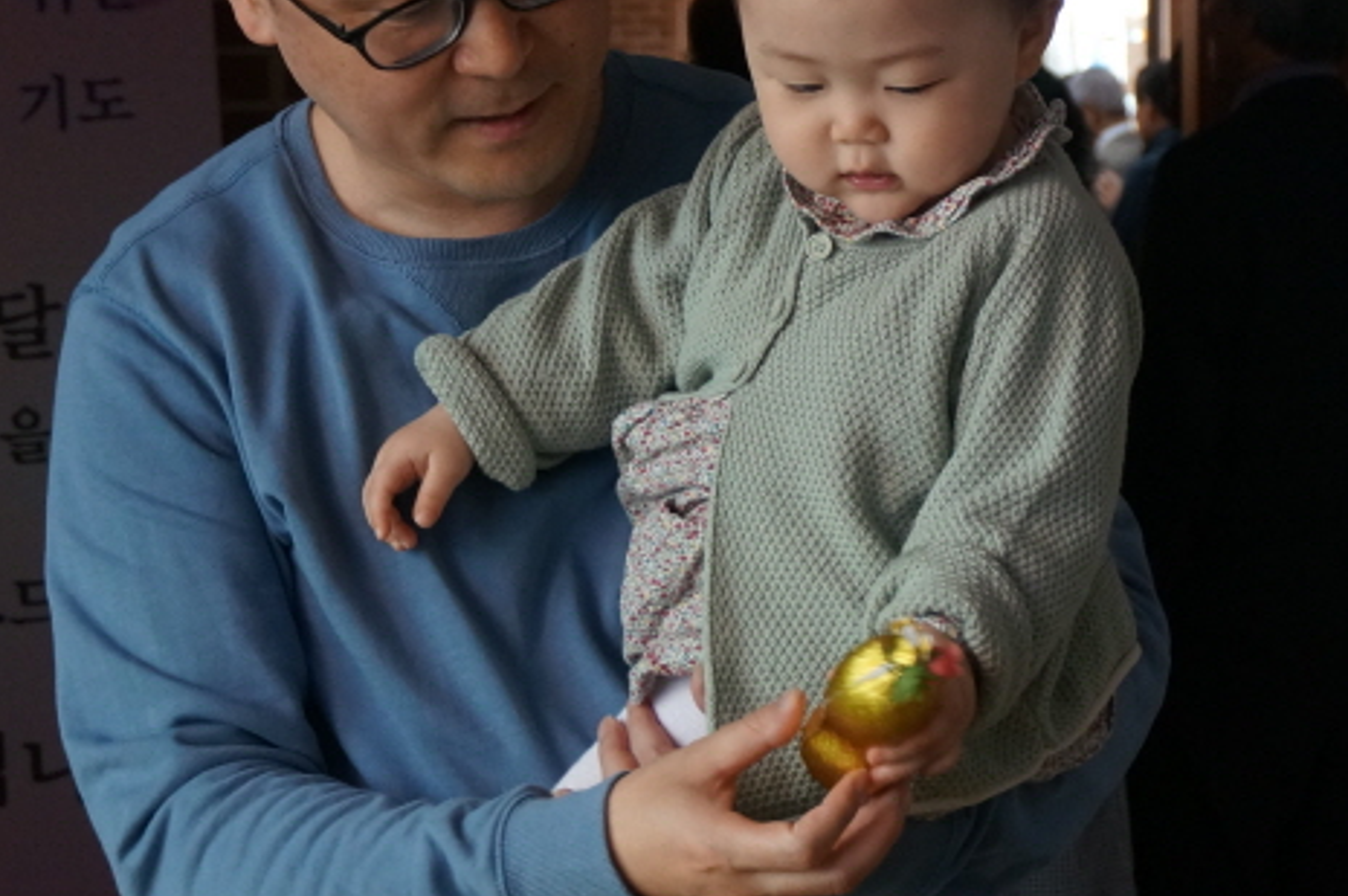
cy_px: 554
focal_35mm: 119
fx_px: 4451
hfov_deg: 17.2
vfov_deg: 11.5
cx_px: 615
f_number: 5.6
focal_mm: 36
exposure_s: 1/60
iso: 1000
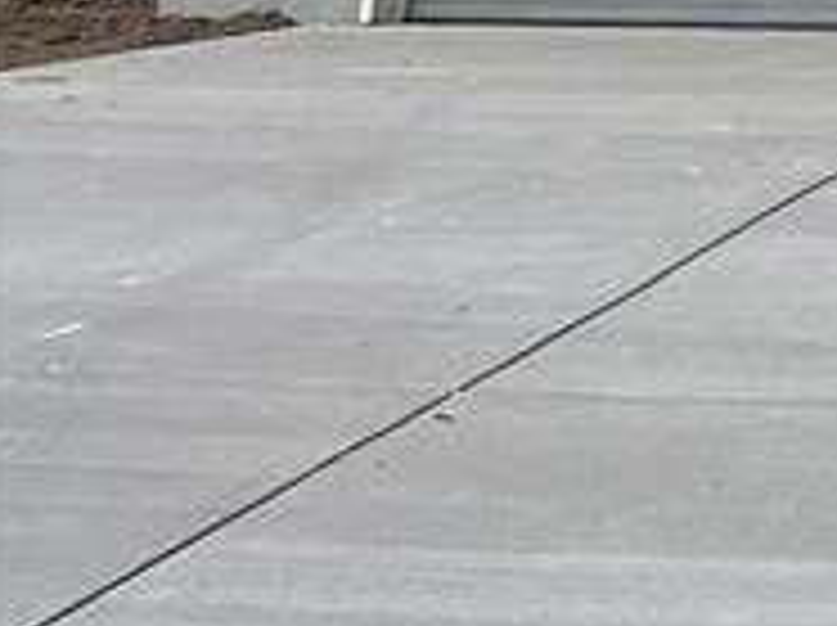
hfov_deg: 10.8
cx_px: 2277
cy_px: -953
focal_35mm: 143
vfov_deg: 9.1
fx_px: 3453
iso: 50
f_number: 1.6
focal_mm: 5.1
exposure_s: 1/2899
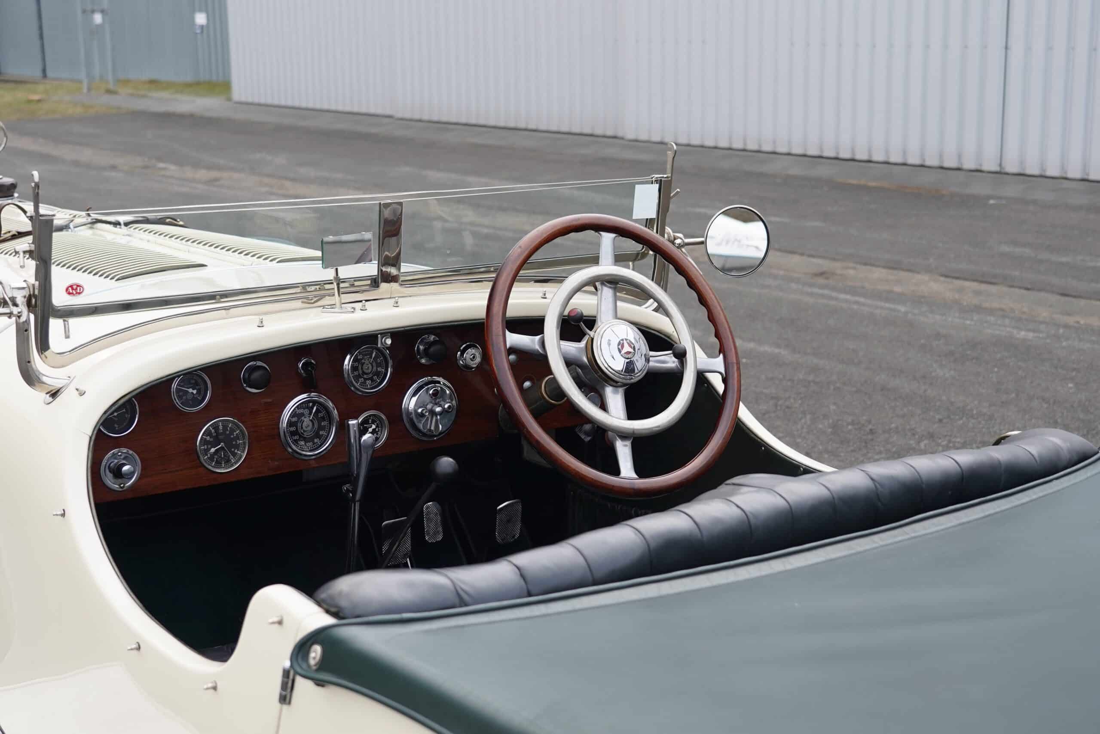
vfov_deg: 26.5
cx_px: 550
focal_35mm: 51
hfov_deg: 38.9
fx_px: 1558
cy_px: 367
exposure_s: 1/160
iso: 250
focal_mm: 34
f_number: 4
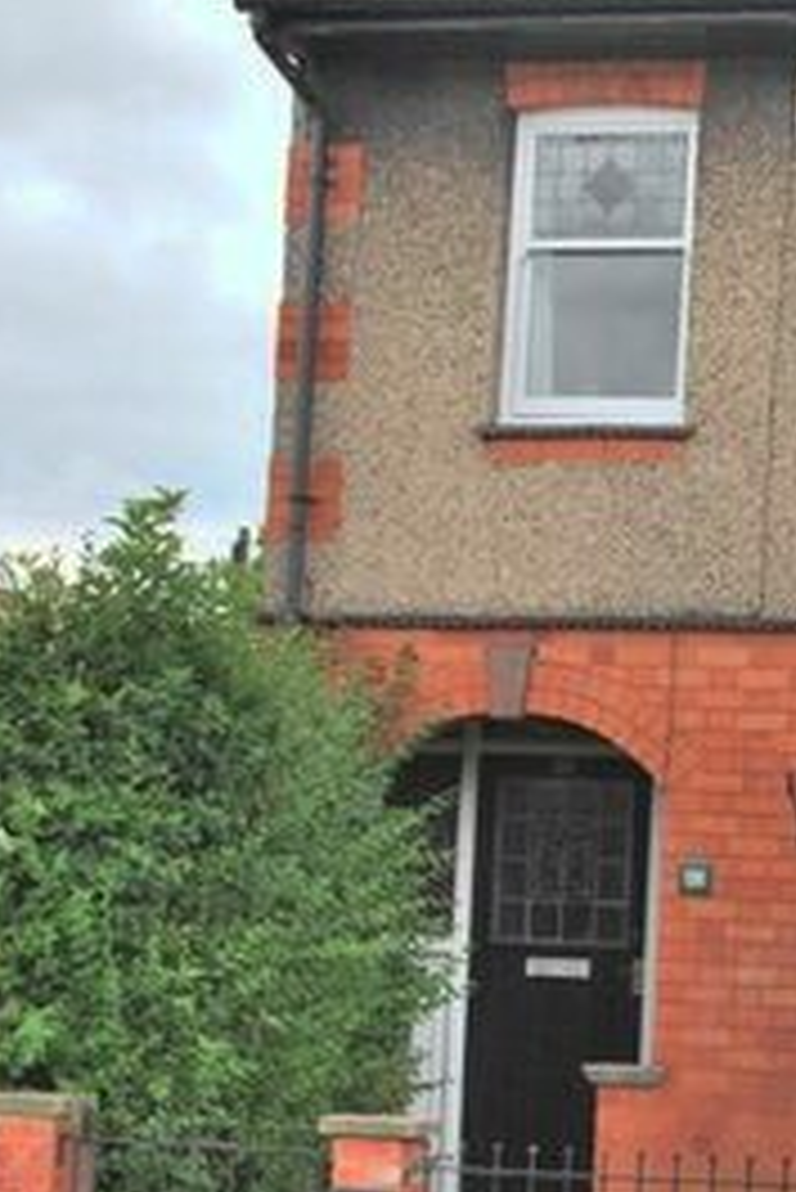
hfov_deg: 13.9
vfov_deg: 21.4
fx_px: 3146
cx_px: 1021
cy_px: 639
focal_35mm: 95
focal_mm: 24
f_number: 6.3
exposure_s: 1/160
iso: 100
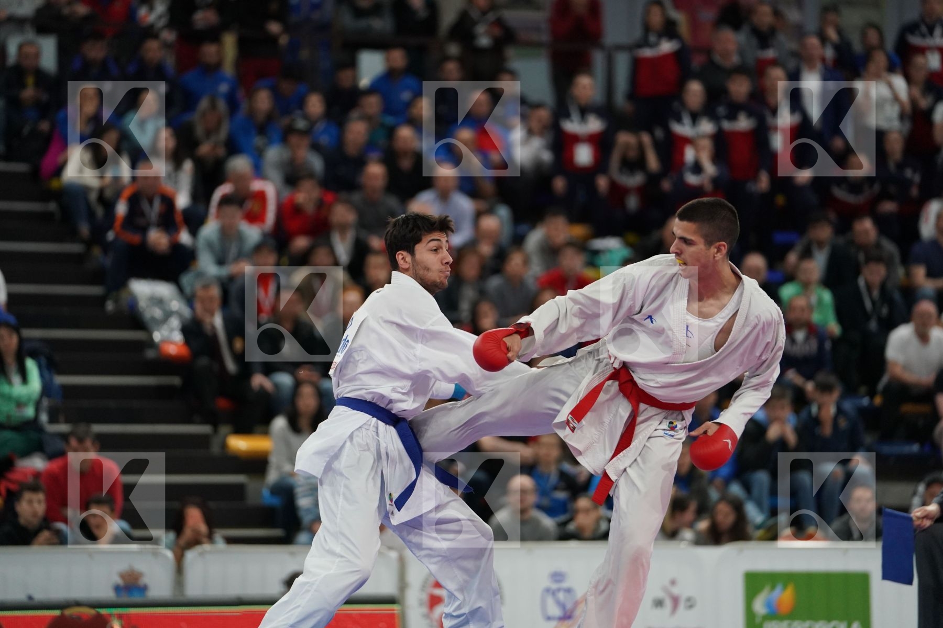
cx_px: 472
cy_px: 314
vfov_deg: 7.8
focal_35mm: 176
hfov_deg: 11.7
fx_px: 4610
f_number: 2.8
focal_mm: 176
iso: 2500
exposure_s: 1/1000
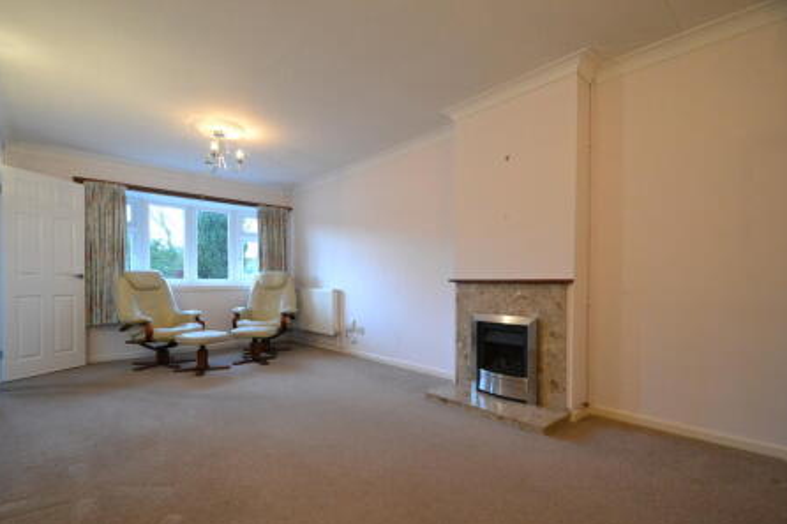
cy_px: 278
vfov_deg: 73.6
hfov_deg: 96.7
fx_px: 350
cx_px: 376
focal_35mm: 16
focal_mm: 10
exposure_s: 1/60
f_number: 3.5
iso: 2200
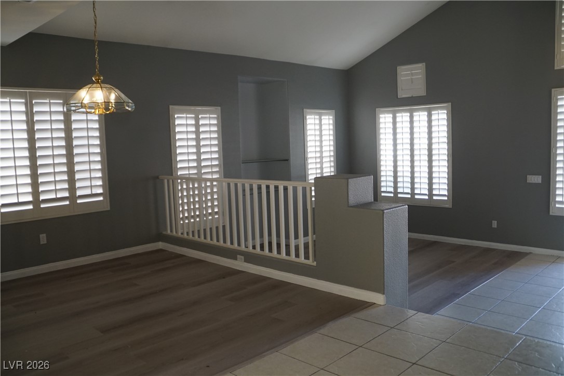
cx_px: 282
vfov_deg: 43.6
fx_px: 470
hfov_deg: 61.9
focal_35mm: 30
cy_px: 188
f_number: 4
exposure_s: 1/160
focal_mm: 20
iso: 800
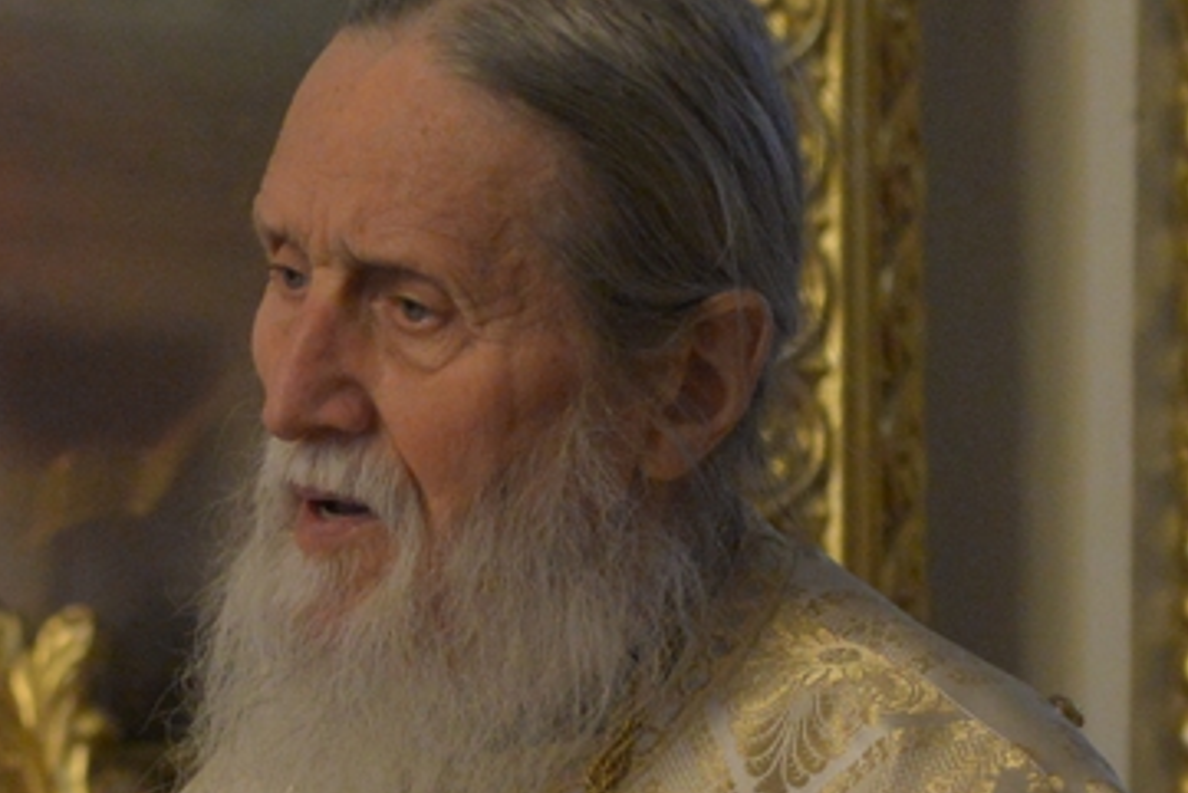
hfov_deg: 5.5
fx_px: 12247
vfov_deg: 3.7
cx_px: 181
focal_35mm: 371
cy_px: 1092
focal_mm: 70
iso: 2500
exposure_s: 1/80
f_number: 3.5
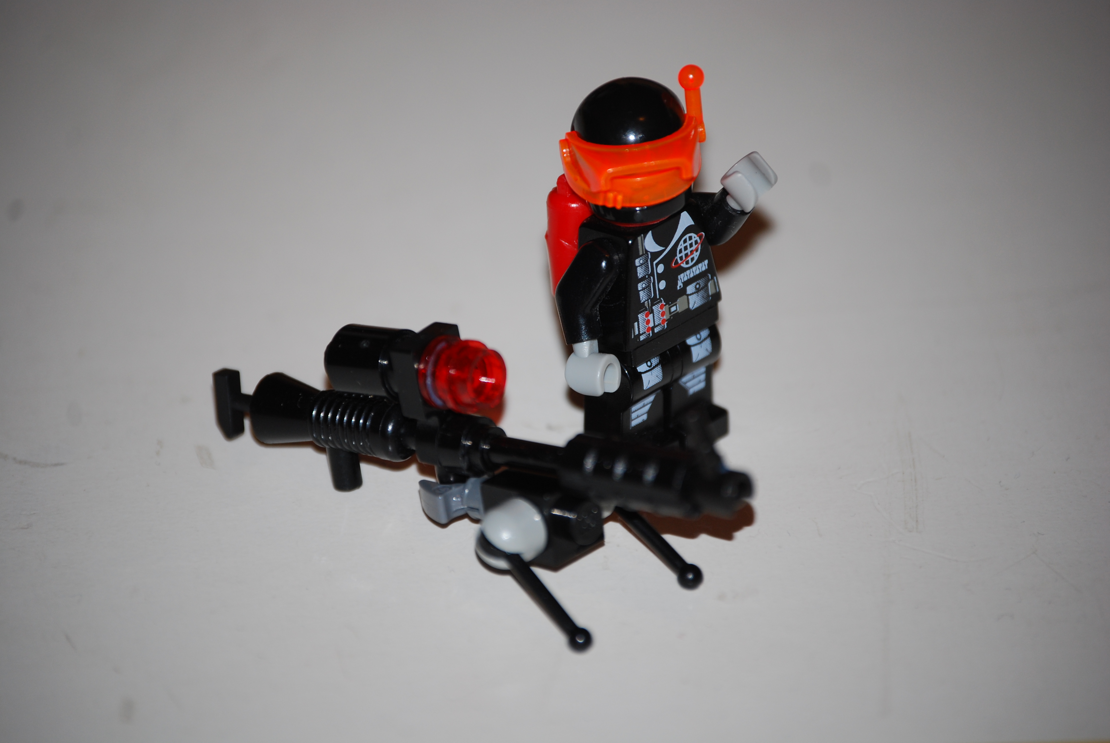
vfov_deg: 7.1
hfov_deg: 10.5
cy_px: 372
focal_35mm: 195
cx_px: 555
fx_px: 6020
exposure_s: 1/60
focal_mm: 130
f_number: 5
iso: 200
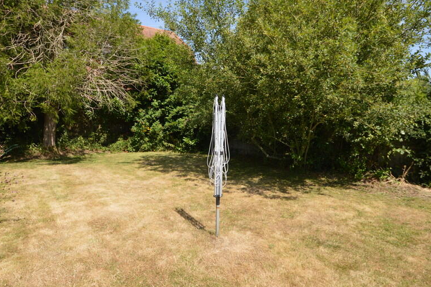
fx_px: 239
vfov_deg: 61.9
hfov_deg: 84.0
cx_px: 209
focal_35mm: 20
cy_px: 142
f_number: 7.1
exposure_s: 1/200
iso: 100
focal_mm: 10
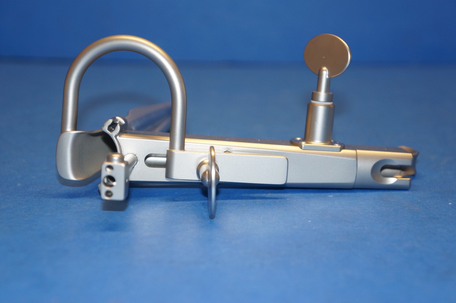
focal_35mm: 69
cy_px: 152
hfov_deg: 29.3
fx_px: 873
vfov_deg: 19.7
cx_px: 228
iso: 400
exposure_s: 1/60
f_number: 5
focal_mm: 46
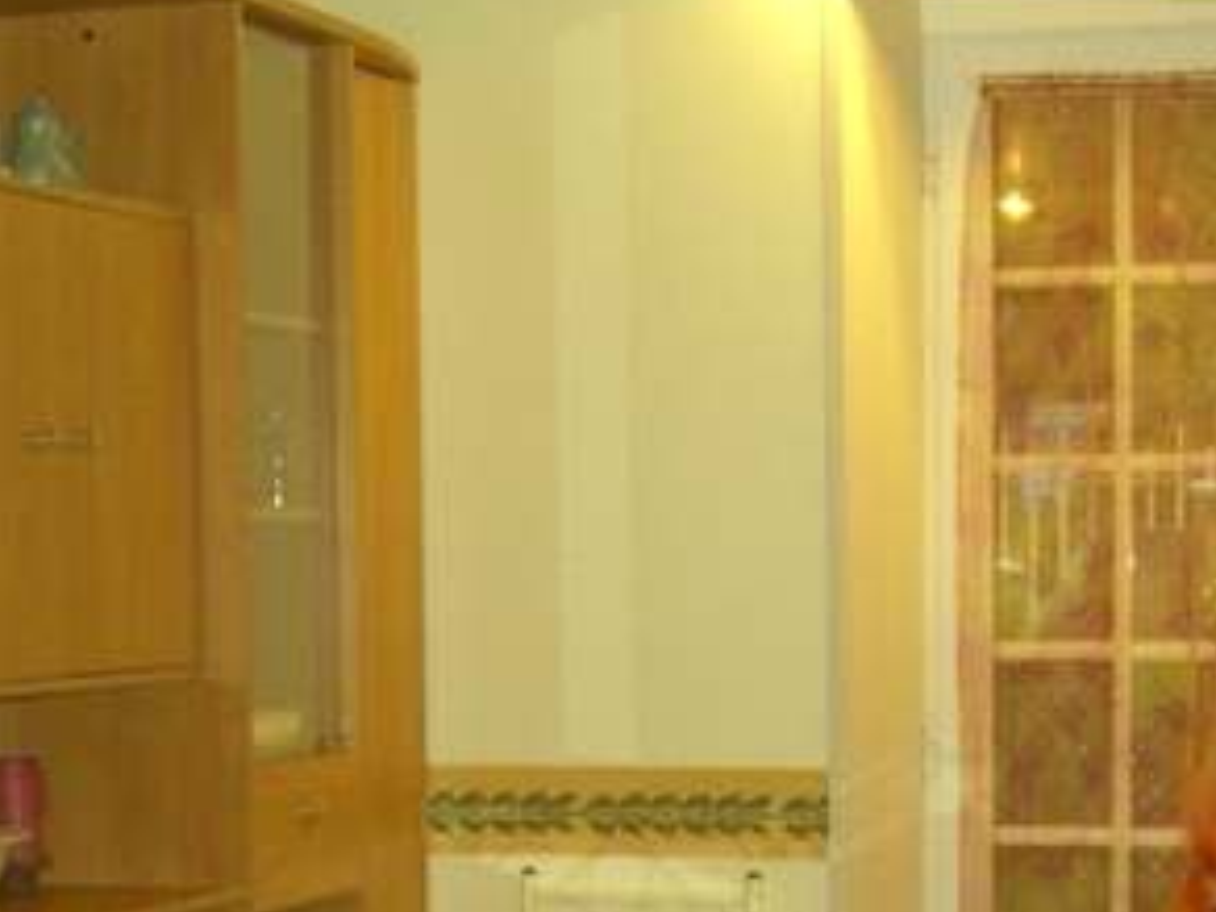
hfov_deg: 18.9
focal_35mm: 104
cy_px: 929
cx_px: 421
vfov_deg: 14.0
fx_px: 3653
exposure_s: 1/60
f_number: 3.1
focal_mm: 6.3
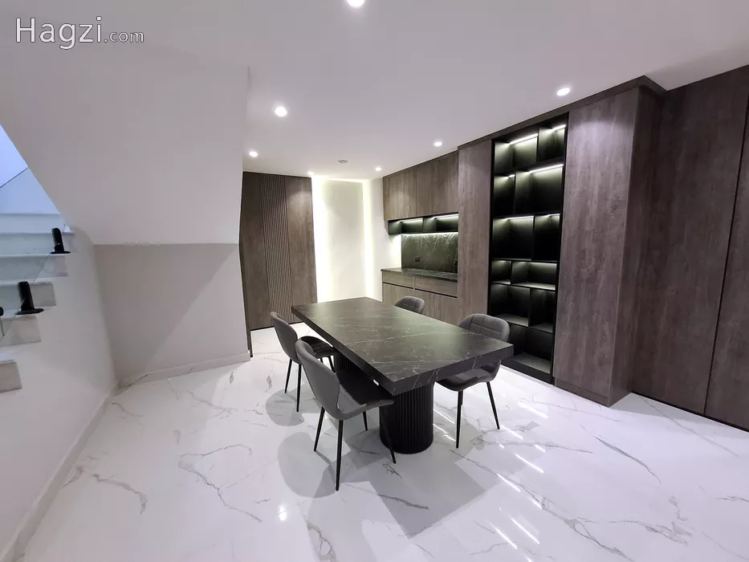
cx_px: 374
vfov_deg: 89.9
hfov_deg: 106.2
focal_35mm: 13
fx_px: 281
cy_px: 281
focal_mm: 1.74
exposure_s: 1/33
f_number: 2.2
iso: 160
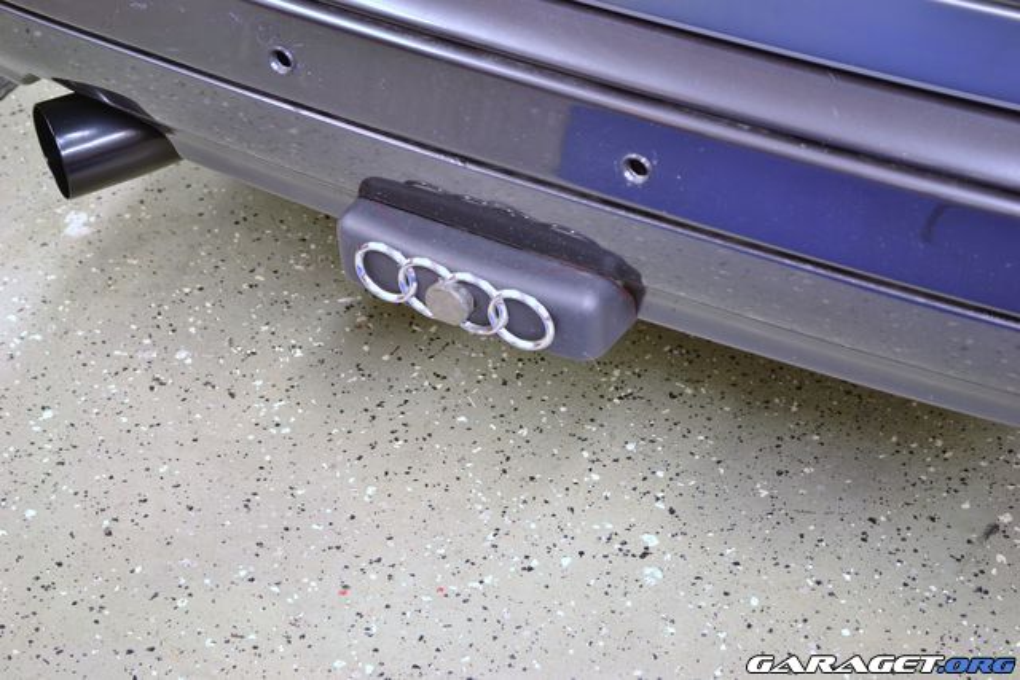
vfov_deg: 18.9
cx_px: 510
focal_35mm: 72
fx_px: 2040
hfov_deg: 28.1
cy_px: 340
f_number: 5.3
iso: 100
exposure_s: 1.3
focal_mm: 48
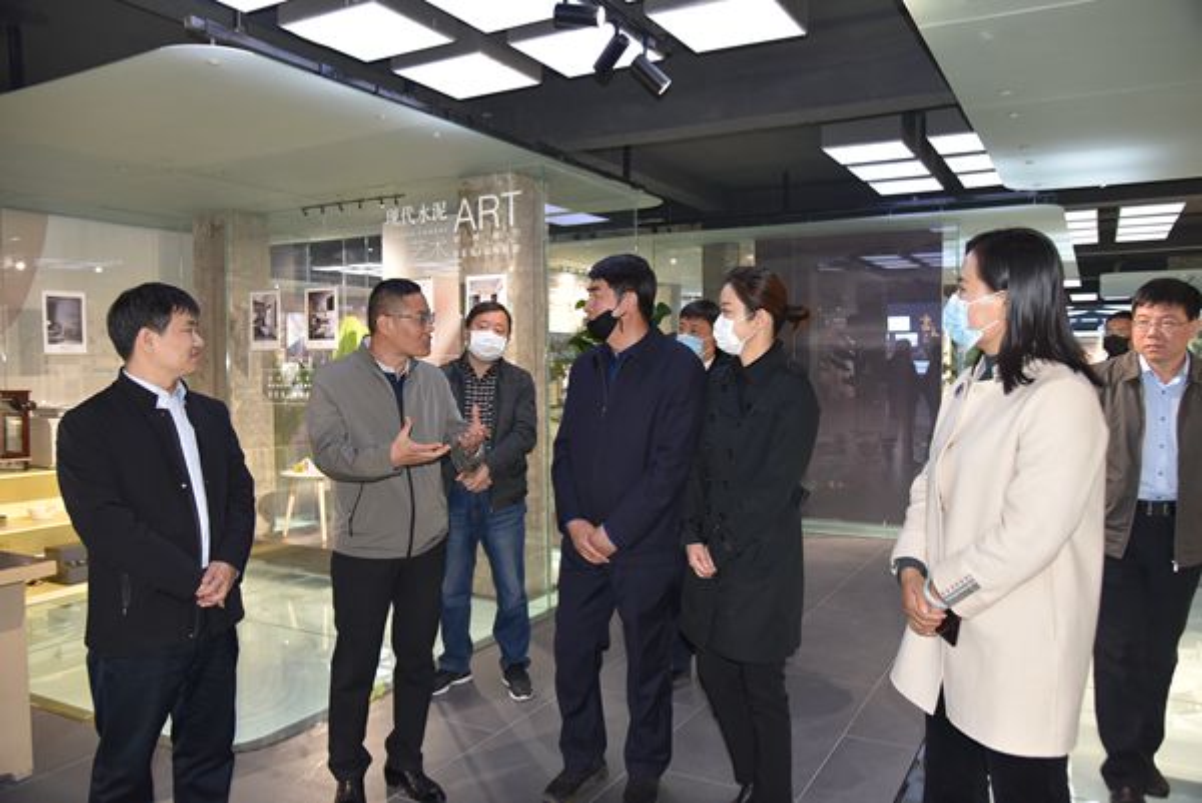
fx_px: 902
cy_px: 402
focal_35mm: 27
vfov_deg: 48.0
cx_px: 601
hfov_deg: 67.3
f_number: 4
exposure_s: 1/60
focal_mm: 27
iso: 1800
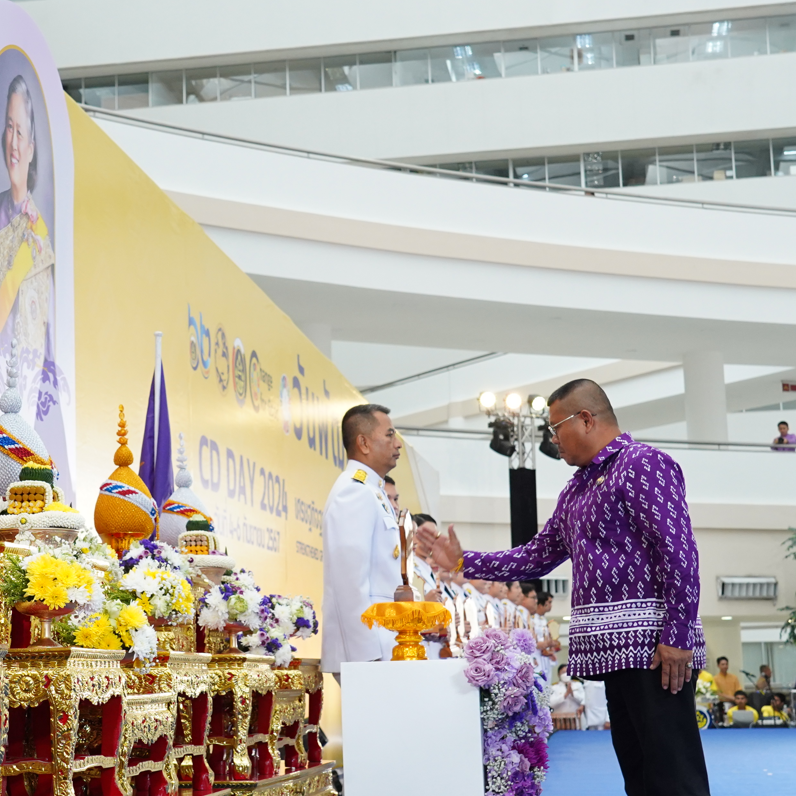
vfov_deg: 25.4
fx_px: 1769
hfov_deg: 25.1
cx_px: 227
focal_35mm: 68
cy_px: 380
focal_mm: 33
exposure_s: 1/200
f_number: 5
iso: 2000
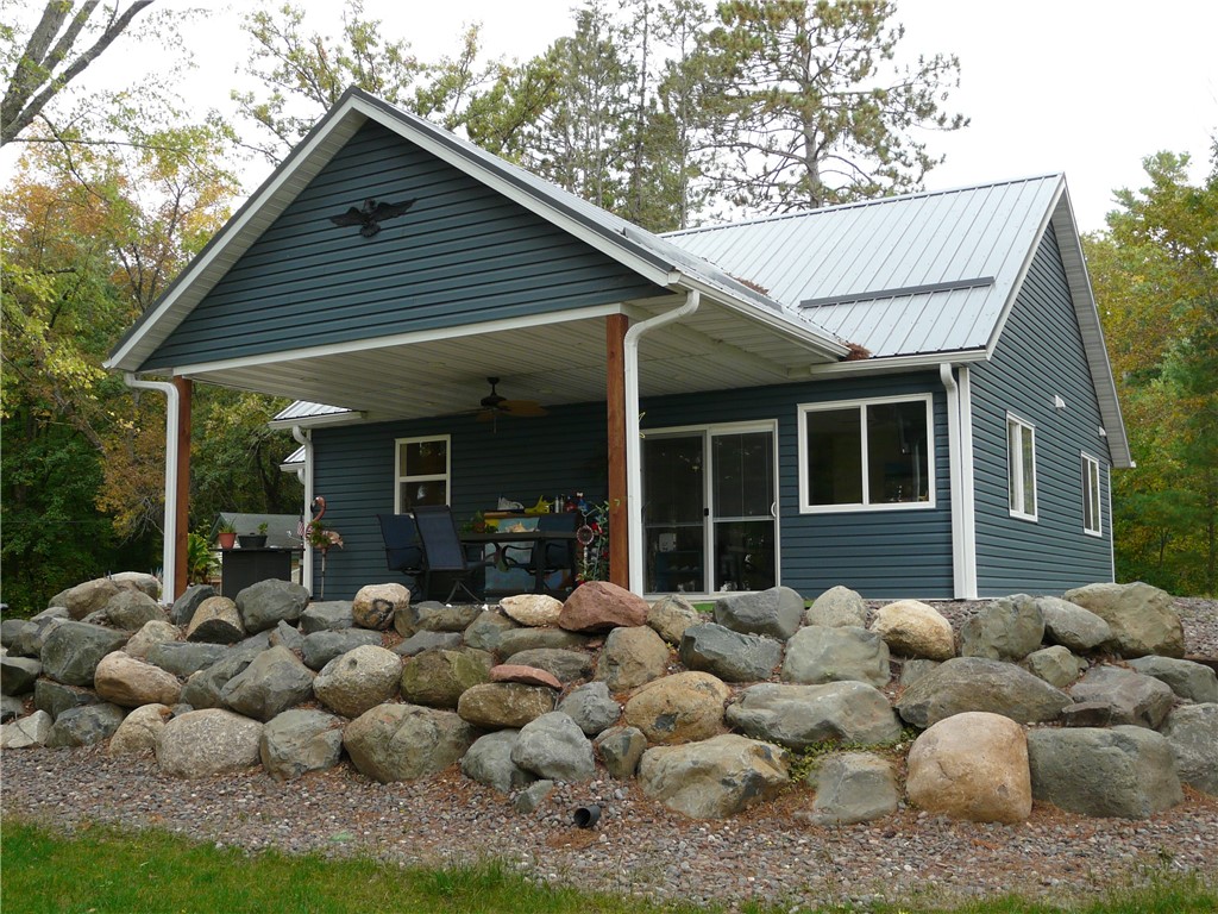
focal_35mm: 37
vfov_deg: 38.7
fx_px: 1302
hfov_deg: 50.1
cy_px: 457
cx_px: 609
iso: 100
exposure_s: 1/80
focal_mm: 6
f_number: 2.8
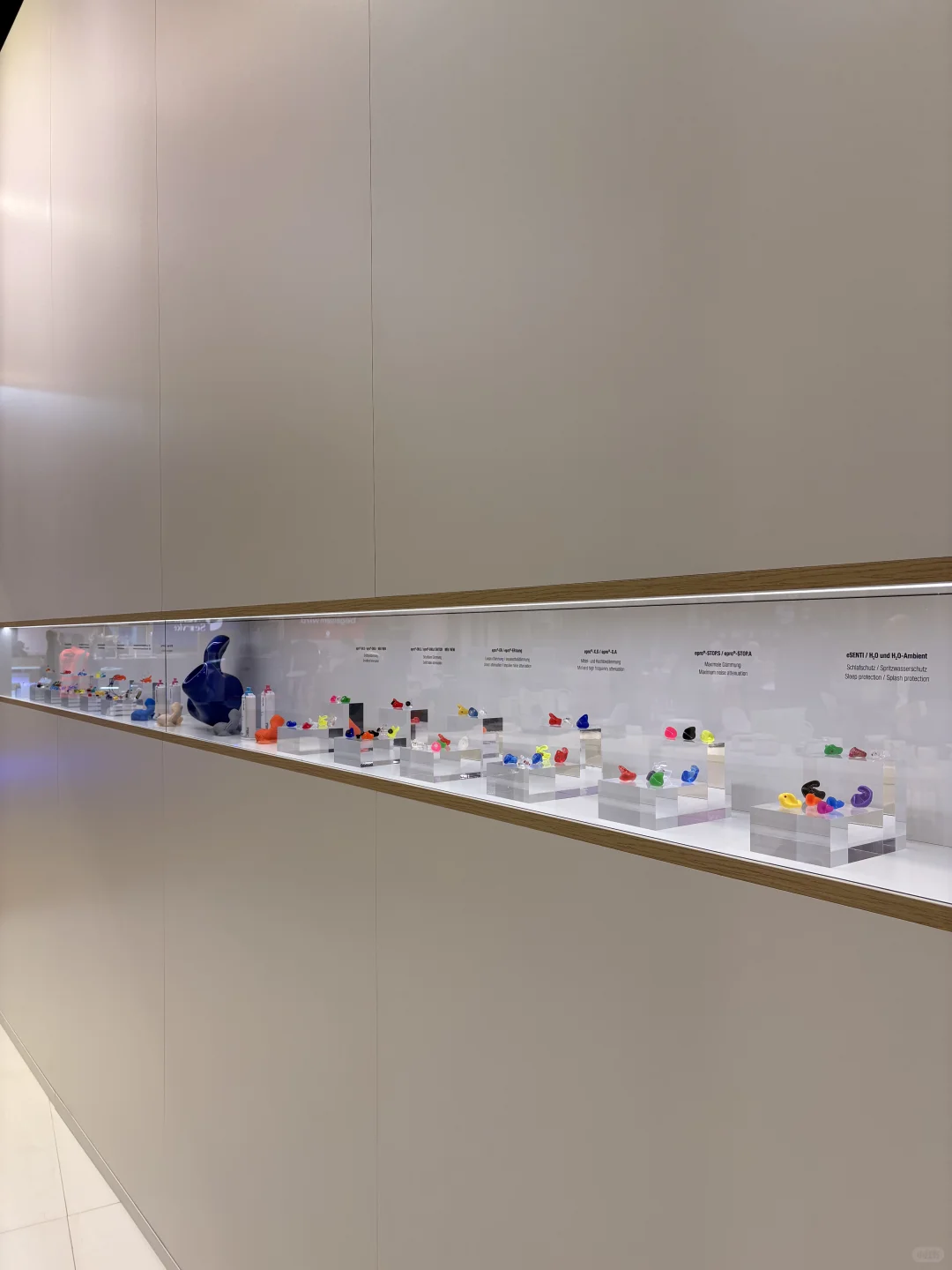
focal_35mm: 26
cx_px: 476
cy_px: 635
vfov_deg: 67.3
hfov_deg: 53.1
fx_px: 953
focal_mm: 5.96
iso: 50
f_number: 1.6
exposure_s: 1/417
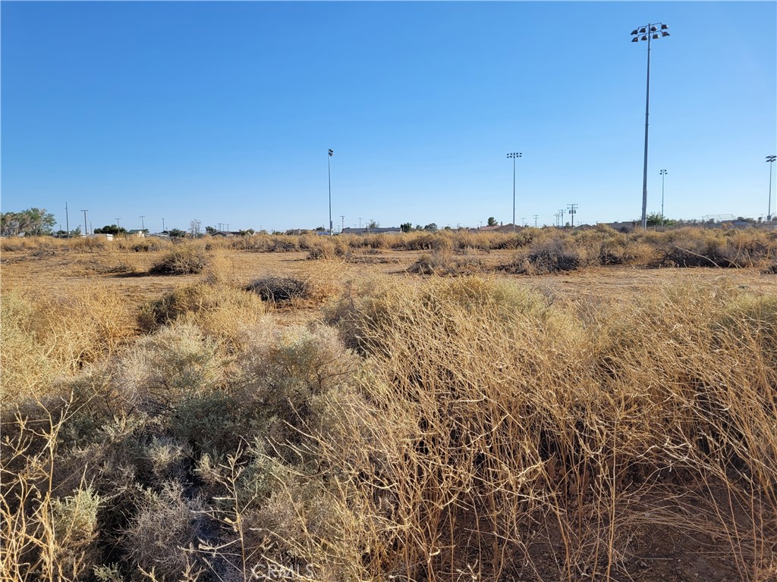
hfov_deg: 67.3
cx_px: 388
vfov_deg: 53.1
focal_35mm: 26
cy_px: 291
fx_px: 584
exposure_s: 1/2397
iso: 40
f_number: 1.8
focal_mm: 5.4
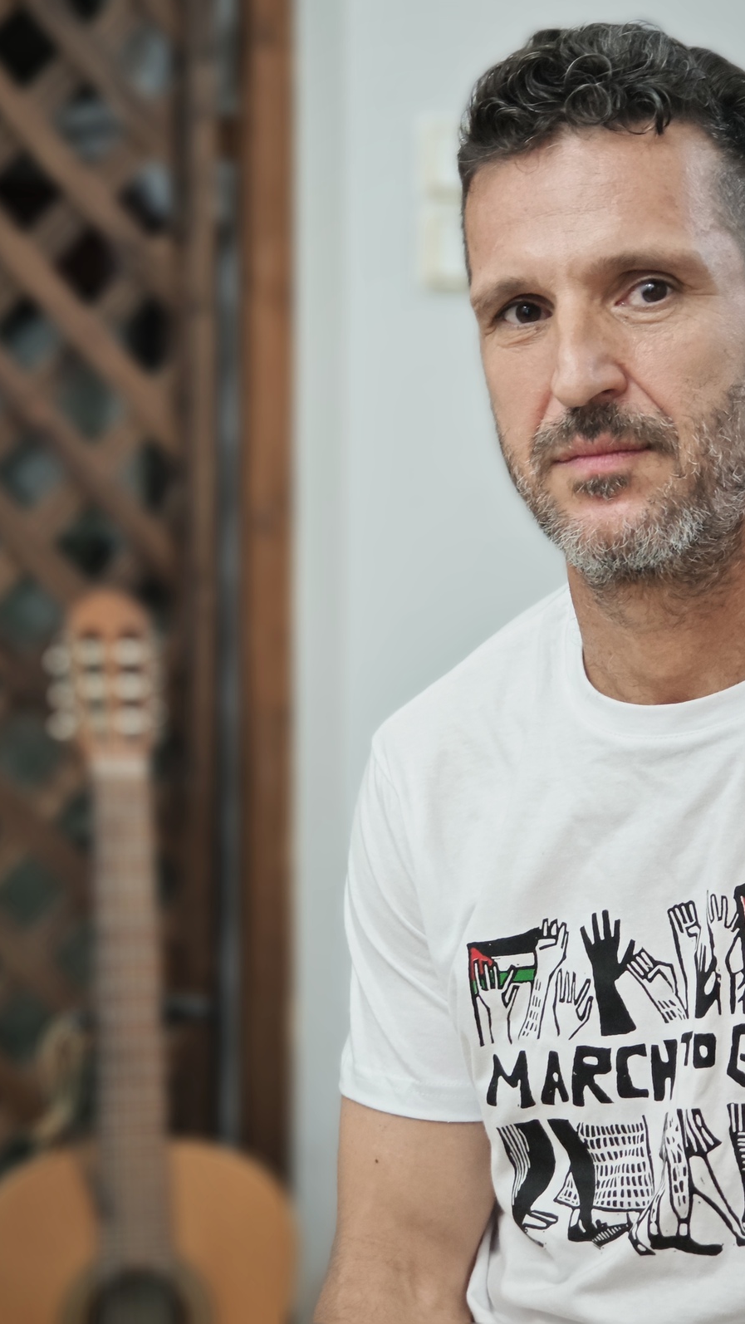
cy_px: 660
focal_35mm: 82
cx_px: 440
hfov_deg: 14.7
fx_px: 2879
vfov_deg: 25.9
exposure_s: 1/25
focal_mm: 7.06
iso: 250
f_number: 2
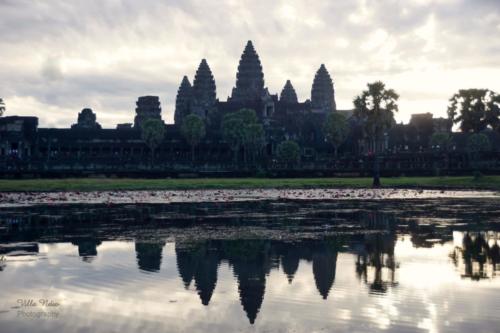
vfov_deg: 25.7
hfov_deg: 37.9
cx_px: 250
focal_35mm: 52
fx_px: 729
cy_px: 166
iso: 100
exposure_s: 1/200
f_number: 5
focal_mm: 35
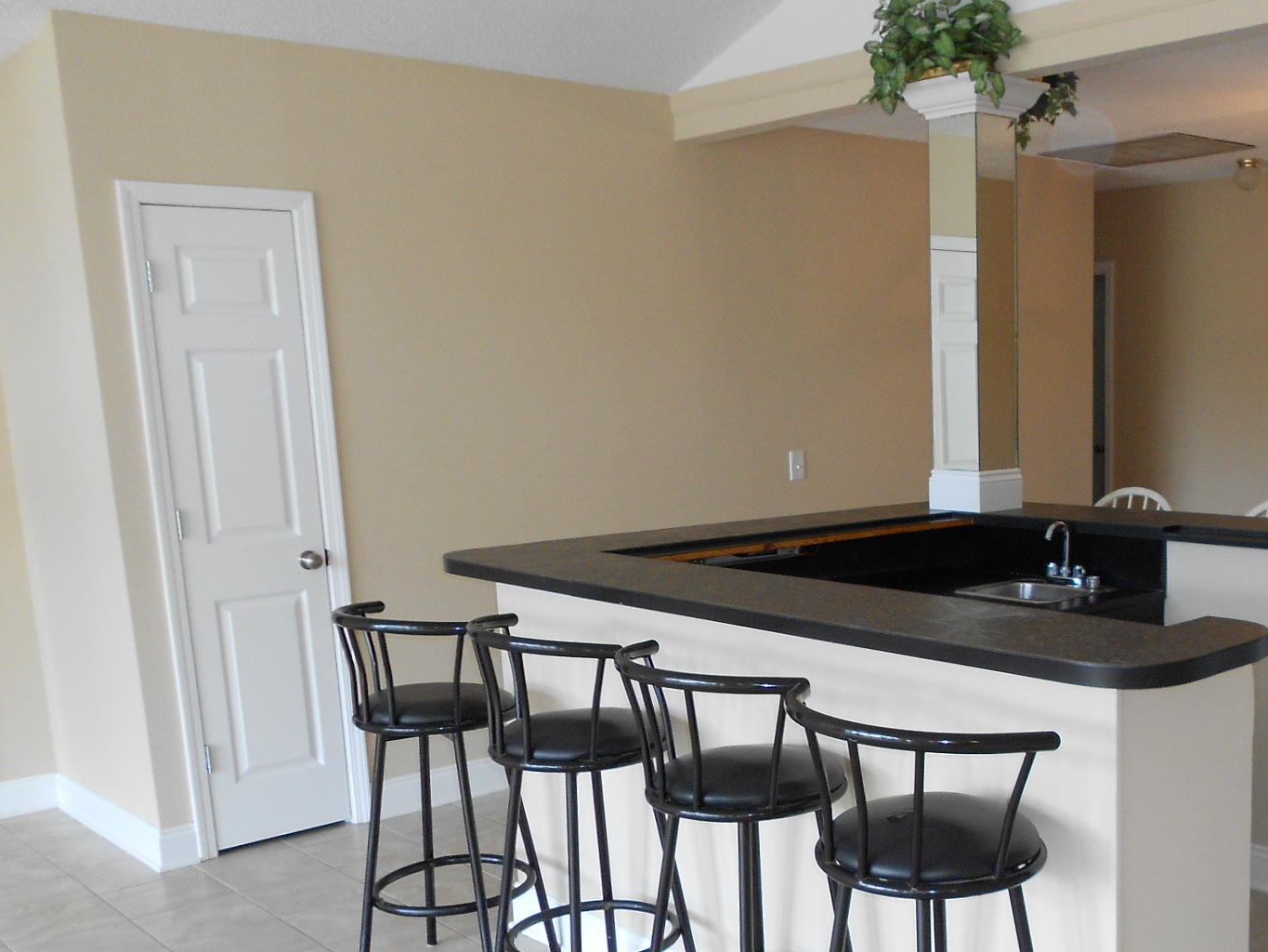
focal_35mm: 39
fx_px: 1429
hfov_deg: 46.6
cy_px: 649
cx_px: 909
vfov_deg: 36.4
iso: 125
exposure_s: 1/30
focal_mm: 4.6
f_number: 3.2
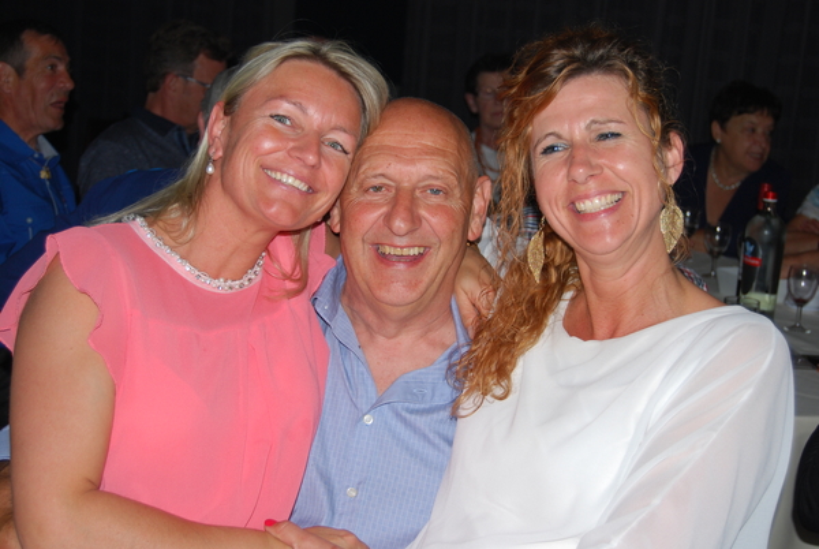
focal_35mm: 60
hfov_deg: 33.4
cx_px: 410
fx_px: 1367
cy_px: 274
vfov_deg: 22.7
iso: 200
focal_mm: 40
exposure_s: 1/60
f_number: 5
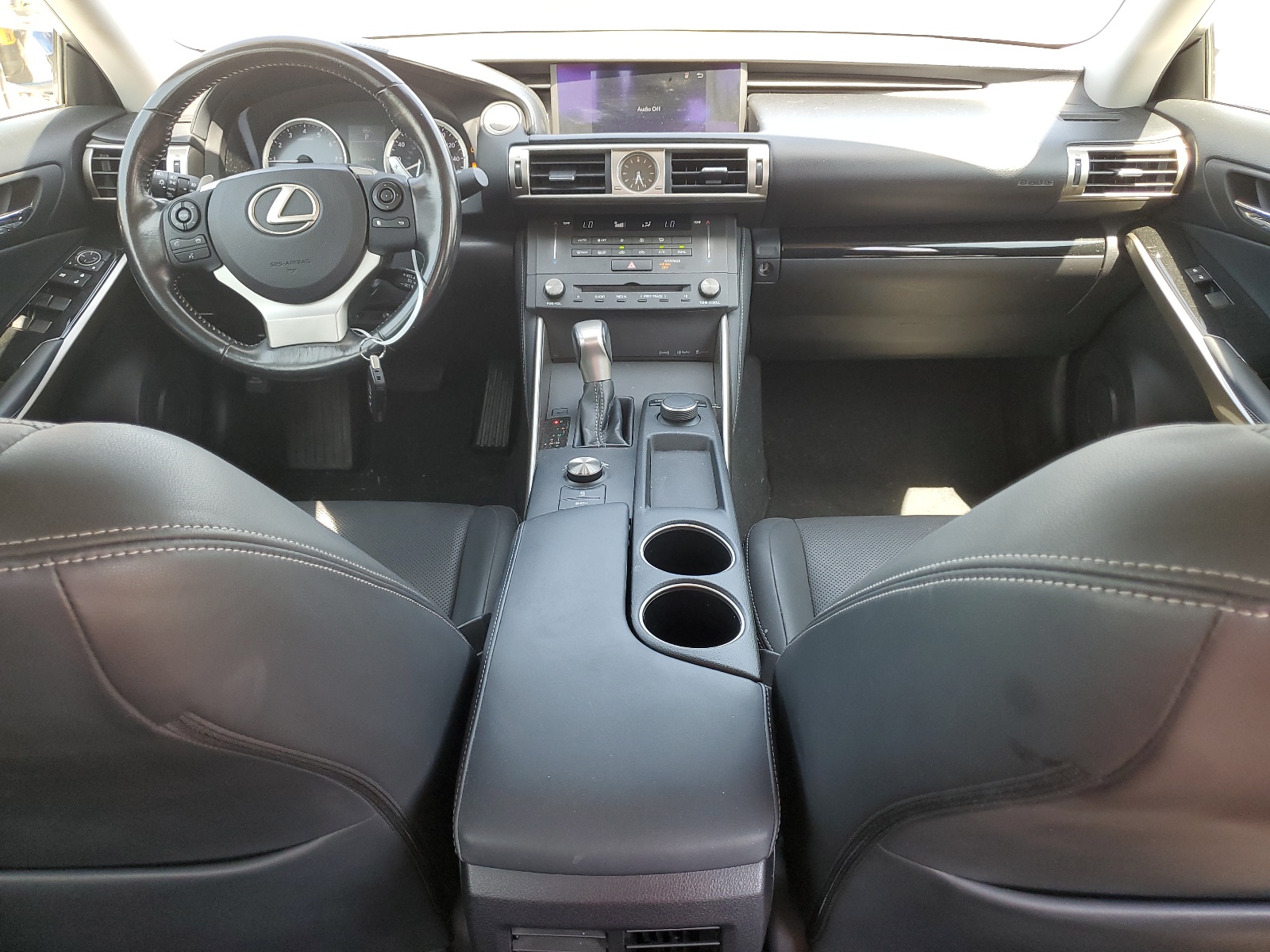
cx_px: 635
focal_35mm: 26
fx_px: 954
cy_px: 476
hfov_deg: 67.3
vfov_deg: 53.1
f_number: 1.5
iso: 65
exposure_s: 1/120
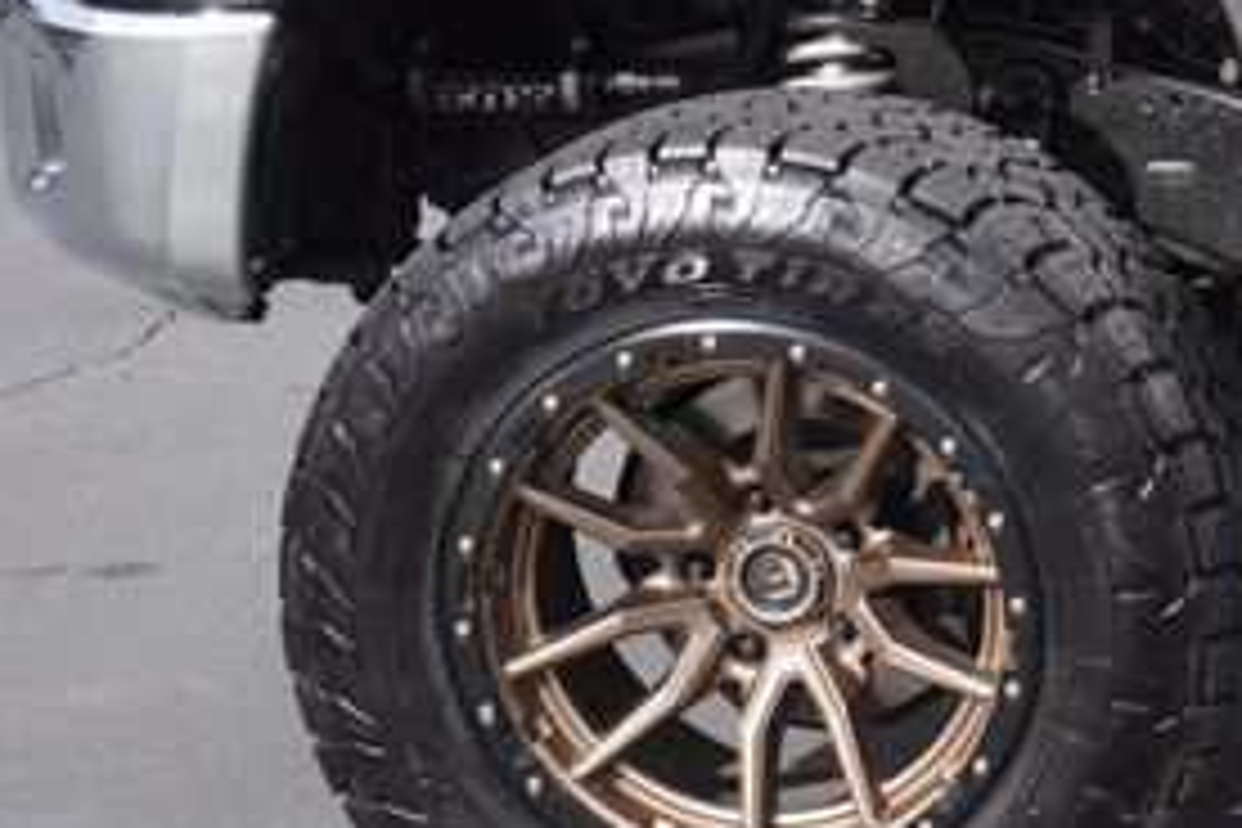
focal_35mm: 117
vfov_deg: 11.5
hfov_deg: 15.9
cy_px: -94
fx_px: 4031
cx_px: 1940
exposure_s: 1/200
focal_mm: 21
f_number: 7.1
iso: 100
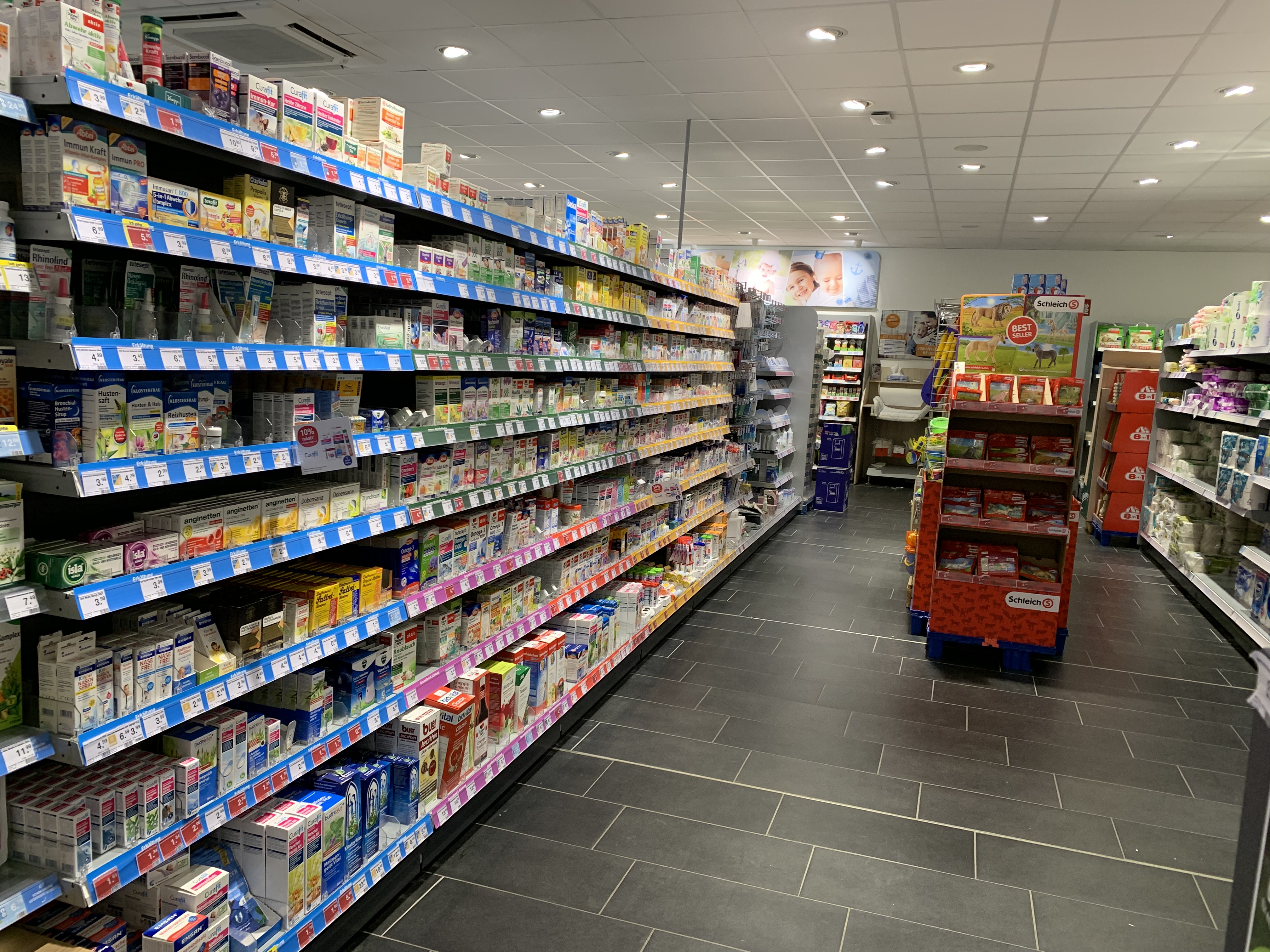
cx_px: 635
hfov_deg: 67.3
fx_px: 954
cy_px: 476
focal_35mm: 26
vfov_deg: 53.1
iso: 100
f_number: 1.8
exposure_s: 1/90
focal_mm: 4.25
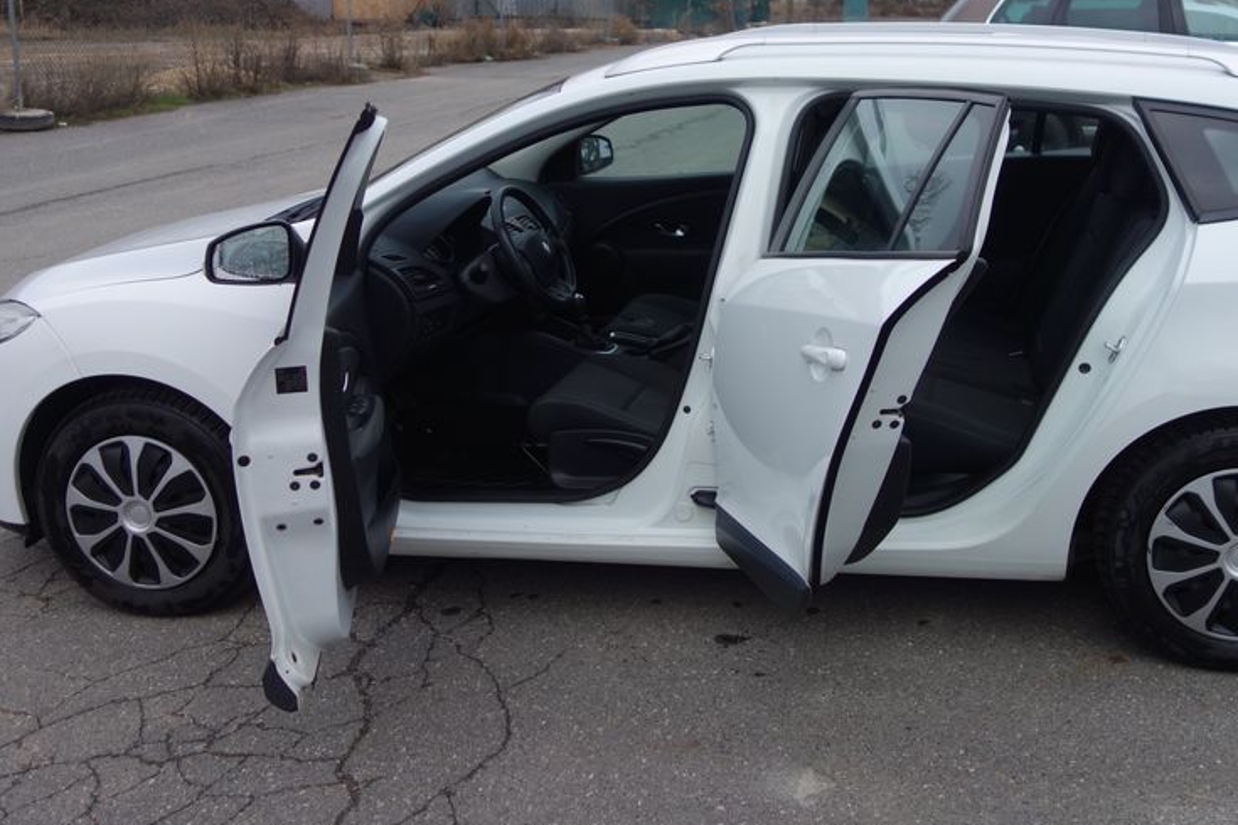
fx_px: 1341
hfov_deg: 49.0
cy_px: 294
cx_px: 780
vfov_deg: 34.0
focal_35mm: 39
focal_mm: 10.4
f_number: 1.8
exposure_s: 1/1600
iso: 125
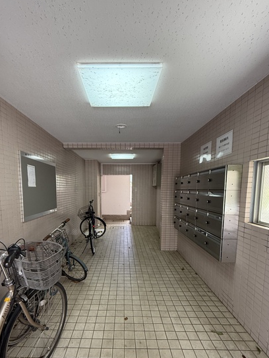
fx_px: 187
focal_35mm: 18
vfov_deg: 86.9
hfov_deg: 71.4
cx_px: 121
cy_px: 210
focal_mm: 2.22
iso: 250
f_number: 2.2
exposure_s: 1/100
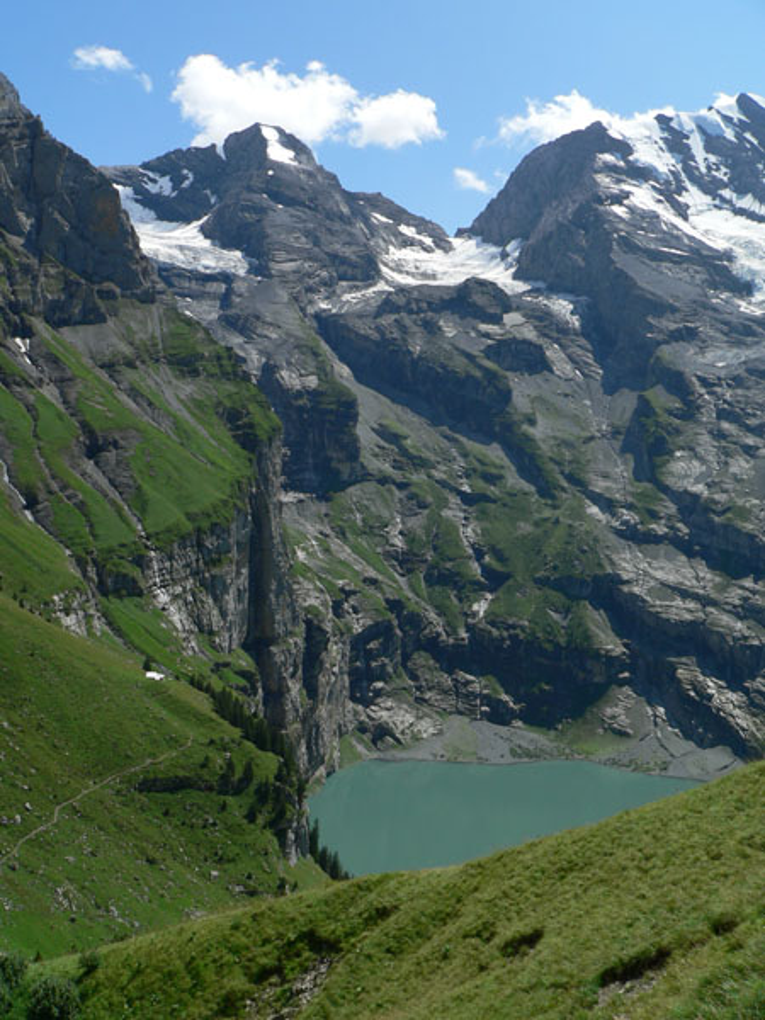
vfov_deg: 51.4
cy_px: 510
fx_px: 1061
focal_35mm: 36
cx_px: 382
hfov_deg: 39.7
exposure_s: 1/500
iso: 80
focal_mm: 6
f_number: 5.2
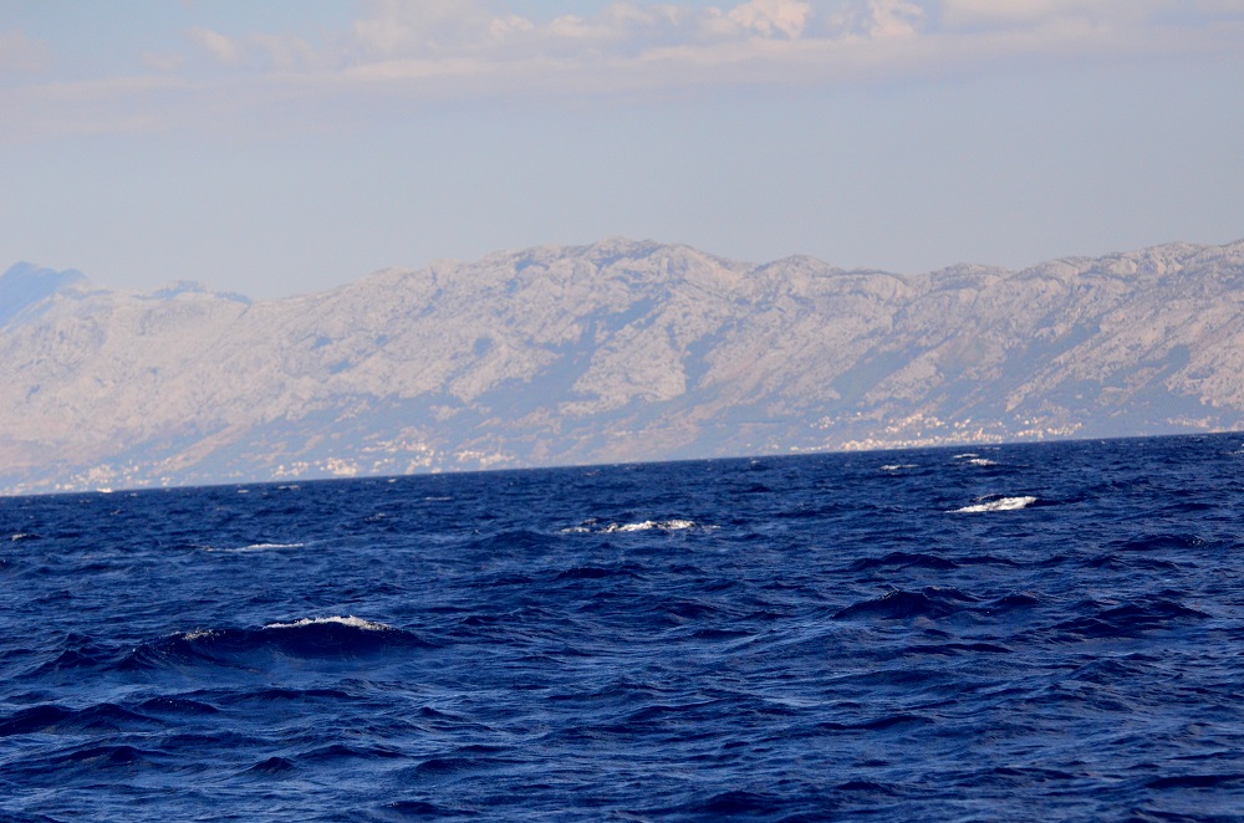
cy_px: 412
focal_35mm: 188
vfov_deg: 7.3
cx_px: 622
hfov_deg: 11.0
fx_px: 6465
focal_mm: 125
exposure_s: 1/8000
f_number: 5.6
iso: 1400
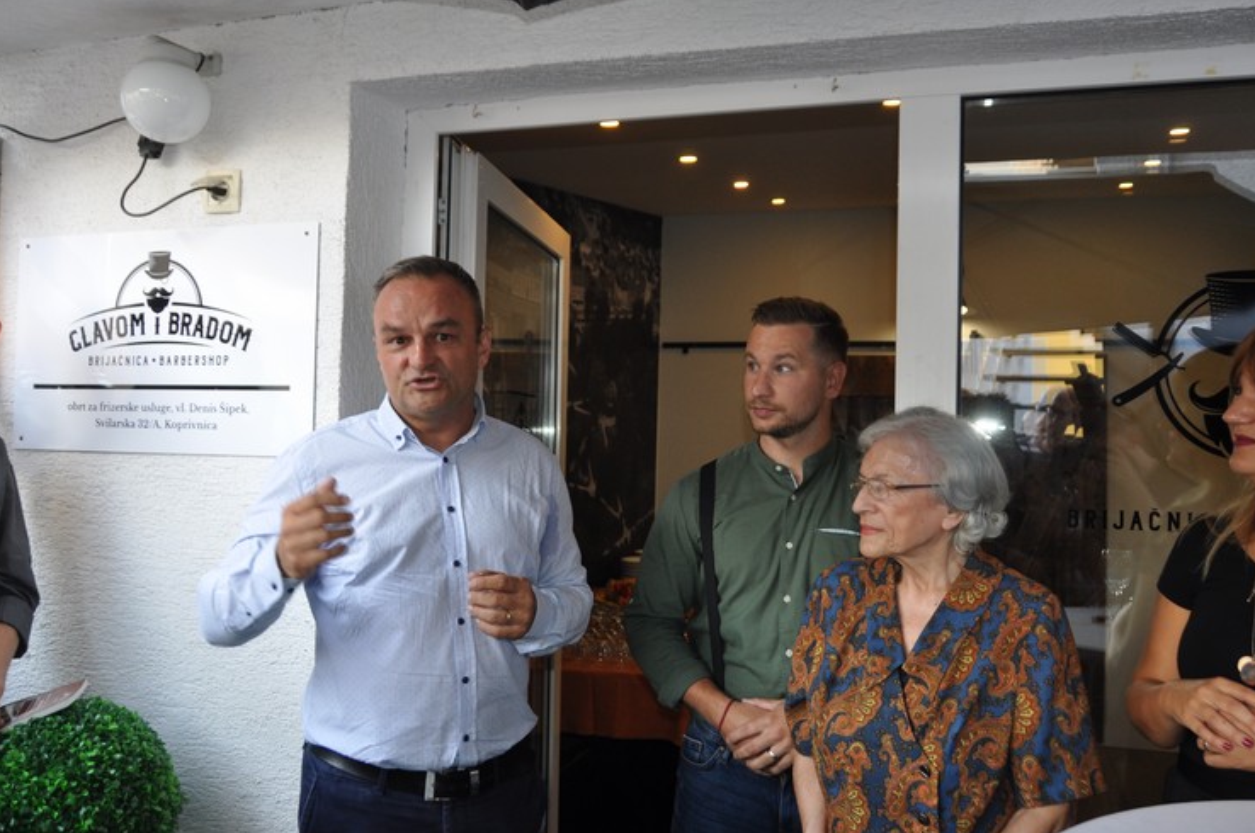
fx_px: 1044
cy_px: 416
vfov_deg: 43.5
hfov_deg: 62.0
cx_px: 660
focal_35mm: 30
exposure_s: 1/125
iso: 400
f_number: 3.5
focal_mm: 18
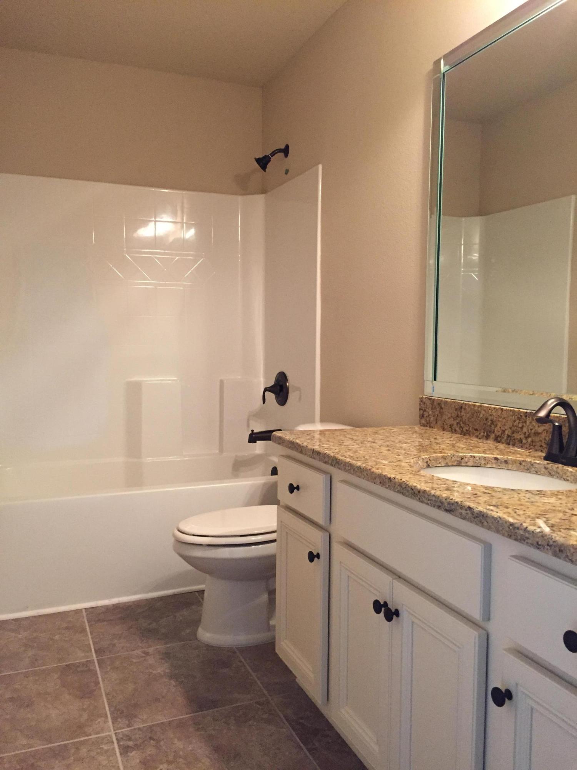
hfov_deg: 48.2
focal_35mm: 29
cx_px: 288
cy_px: 385
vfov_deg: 61.7
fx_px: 645
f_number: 2.2
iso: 200
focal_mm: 4.15
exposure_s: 1/30
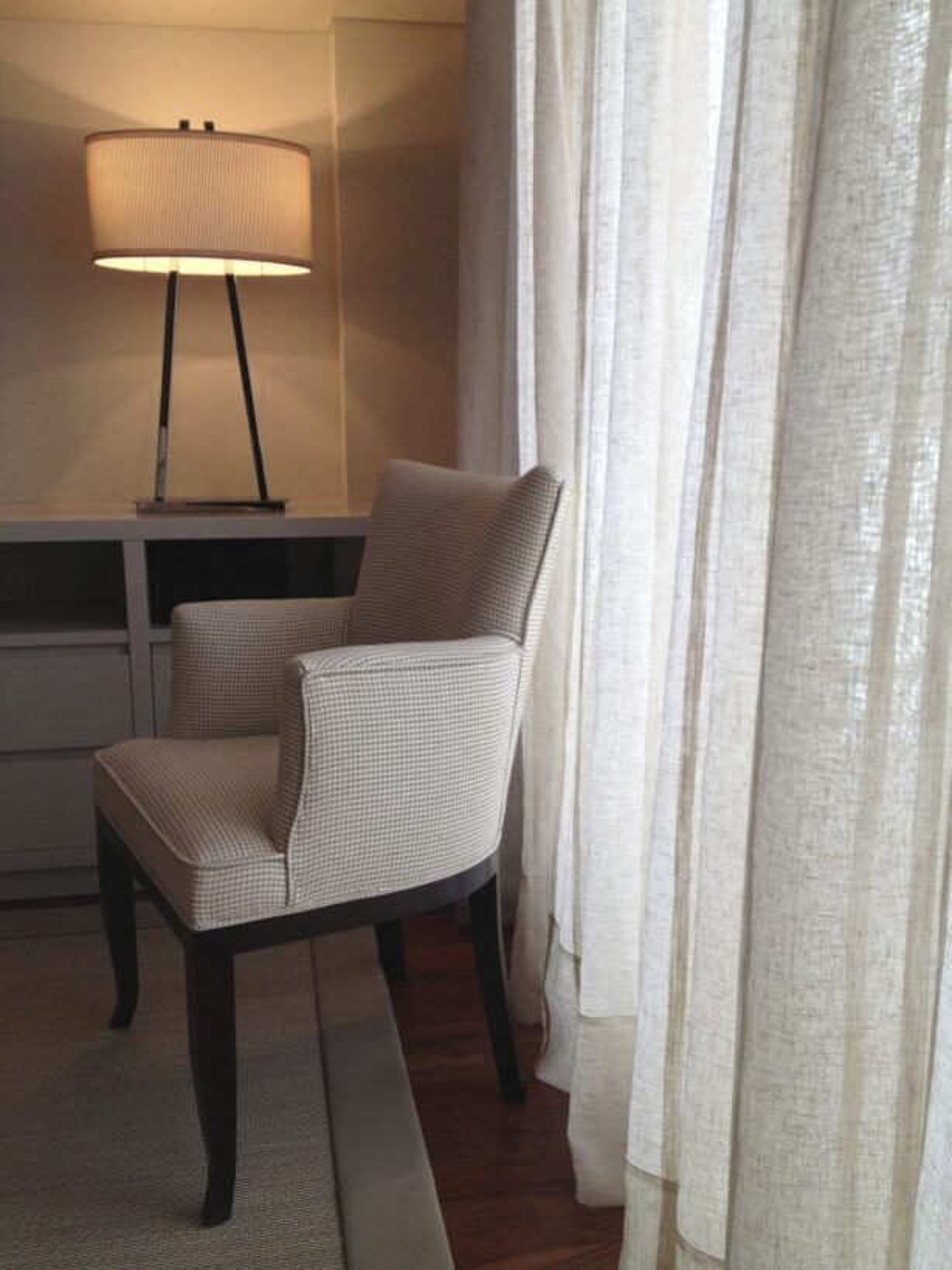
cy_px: 635
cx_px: 476
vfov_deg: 52.6
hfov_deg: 40.7
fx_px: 1284
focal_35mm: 35
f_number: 2.4
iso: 64
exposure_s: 1/120
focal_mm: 4.28
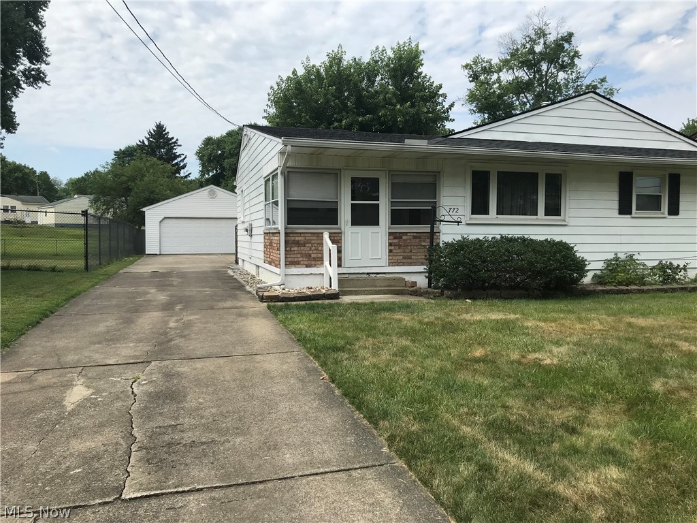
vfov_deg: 49.7
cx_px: 348
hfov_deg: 63.4
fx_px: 564
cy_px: 262
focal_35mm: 28
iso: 20
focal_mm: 3.99
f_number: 1.8
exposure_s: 1/2457
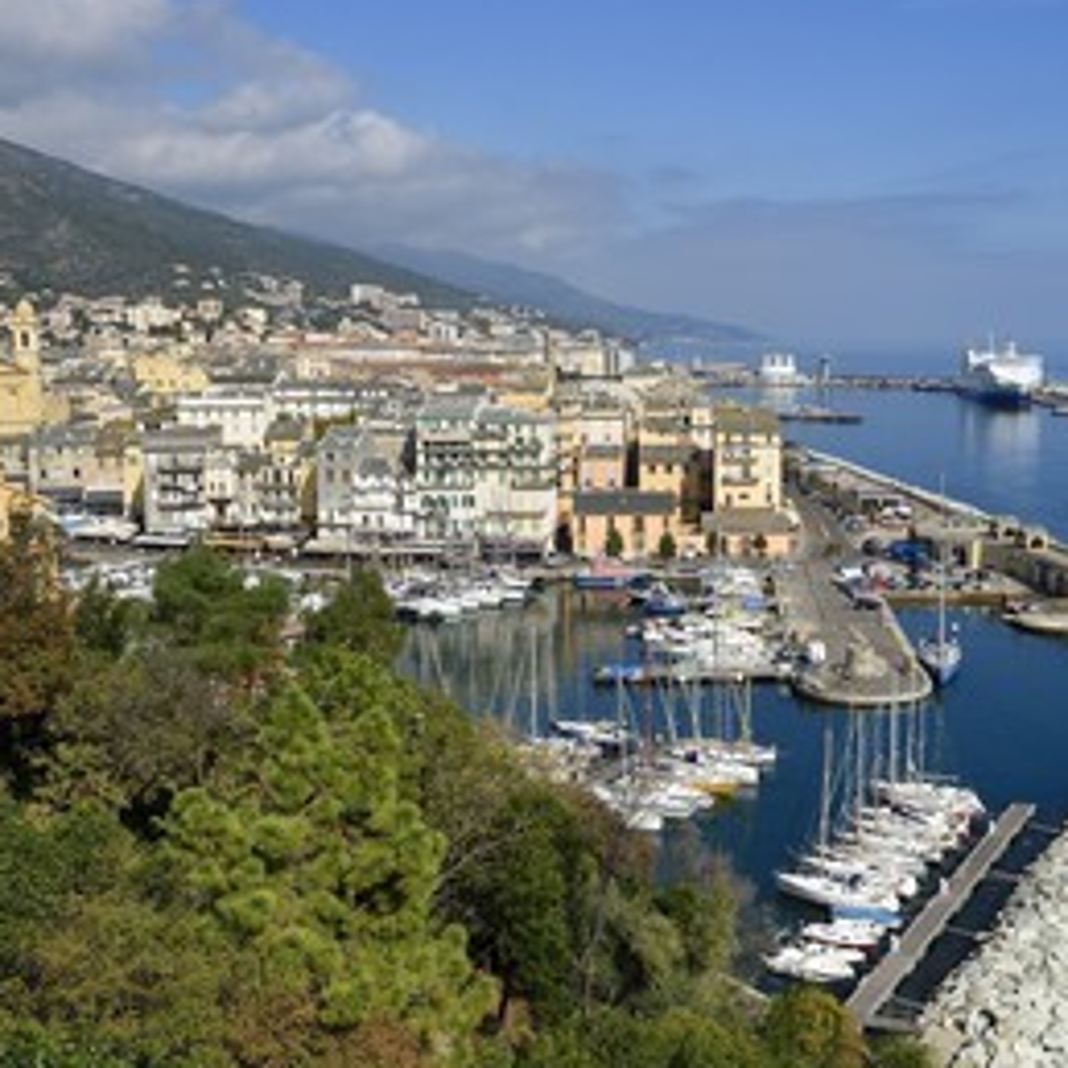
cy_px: 553
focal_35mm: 40
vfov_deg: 41.9
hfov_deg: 41.5
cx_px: 689
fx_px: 1396
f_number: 14
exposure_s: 1/320
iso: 200
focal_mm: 29
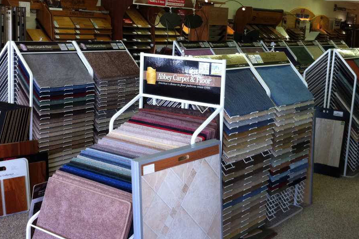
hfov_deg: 36.8
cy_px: 95
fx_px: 539
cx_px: 160
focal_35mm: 54
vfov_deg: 25.0
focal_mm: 3.85
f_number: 2.8
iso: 100
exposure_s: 1/60
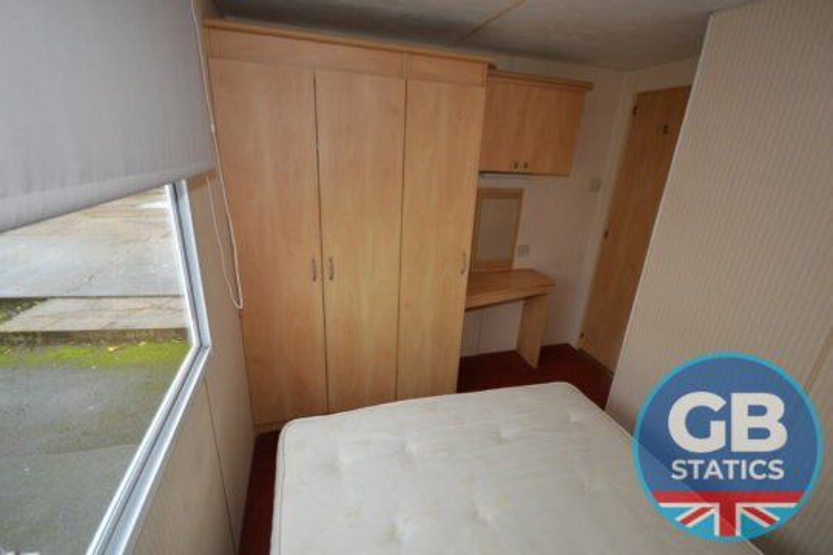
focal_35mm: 15
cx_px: 416
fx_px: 347
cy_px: 278
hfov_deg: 100.4
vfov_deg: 77.3
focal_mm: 10
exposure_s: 1/60
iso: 400
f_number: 4
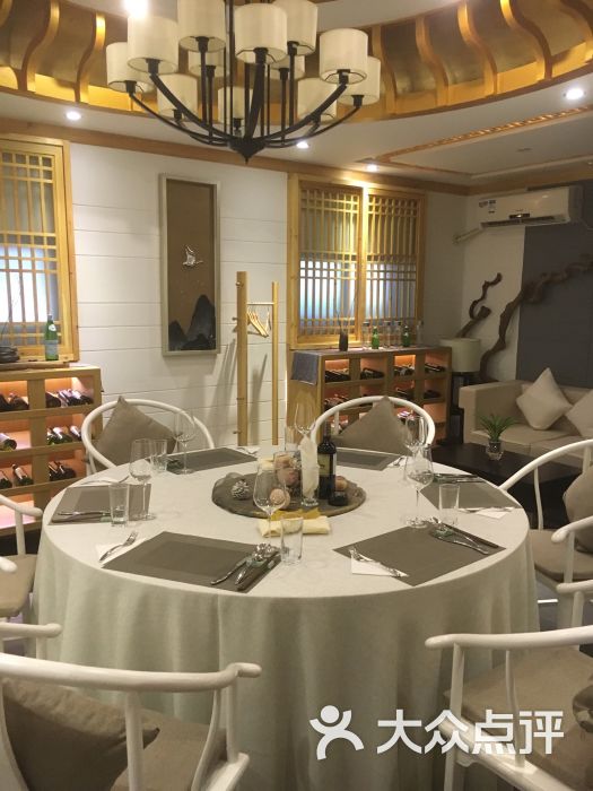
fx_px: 662
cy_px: 396
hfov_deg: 48.2
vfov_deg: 61.7
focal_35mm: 29
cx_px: 296
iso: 200
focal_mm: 4.15
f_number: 2.2
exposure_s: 1/33
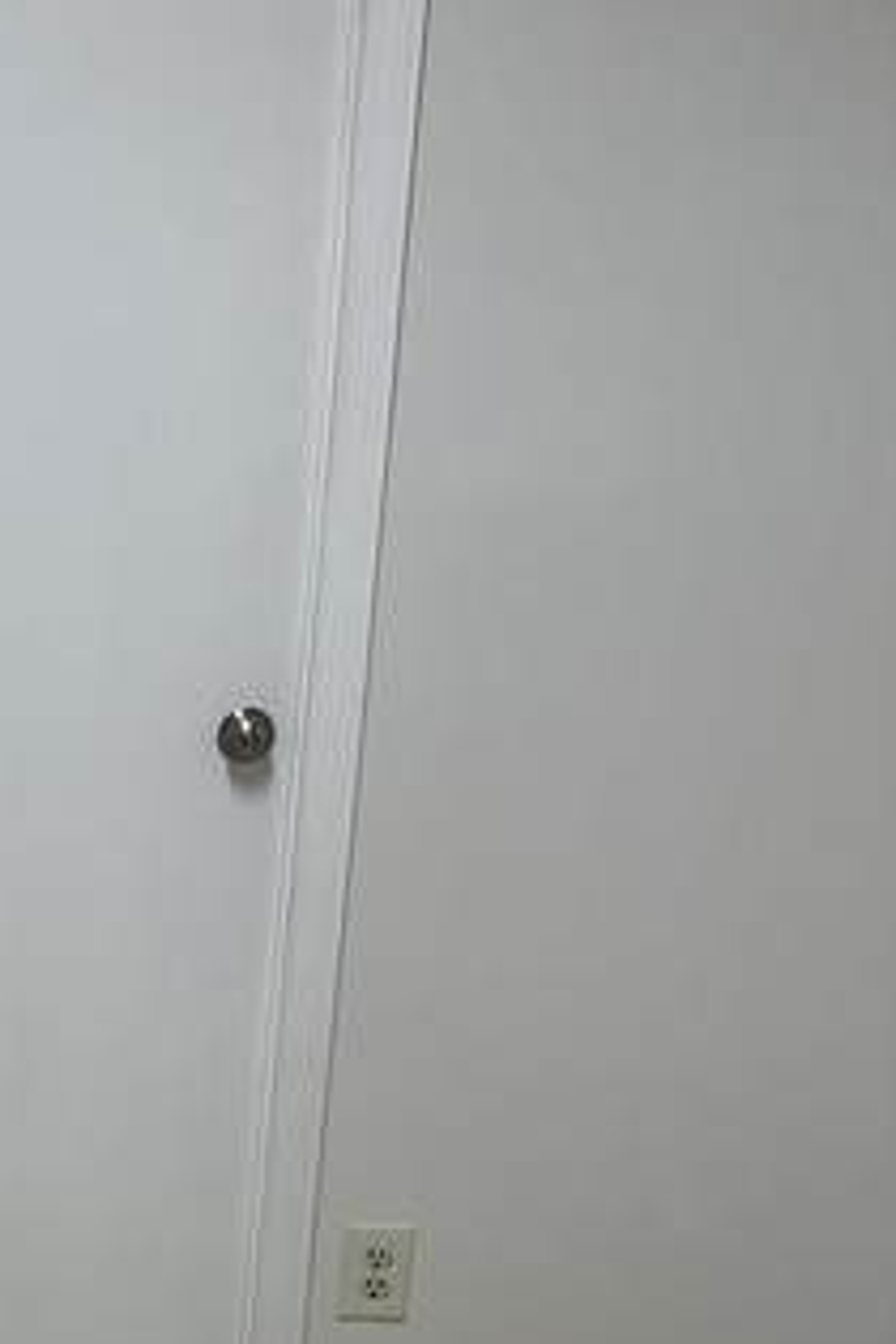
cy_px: 1331
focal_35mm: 76
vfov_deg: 25.4
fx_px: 2837
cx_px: -623
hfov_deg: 15.8
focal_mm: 6.86
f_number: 1.78
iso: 125
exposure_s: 1/120
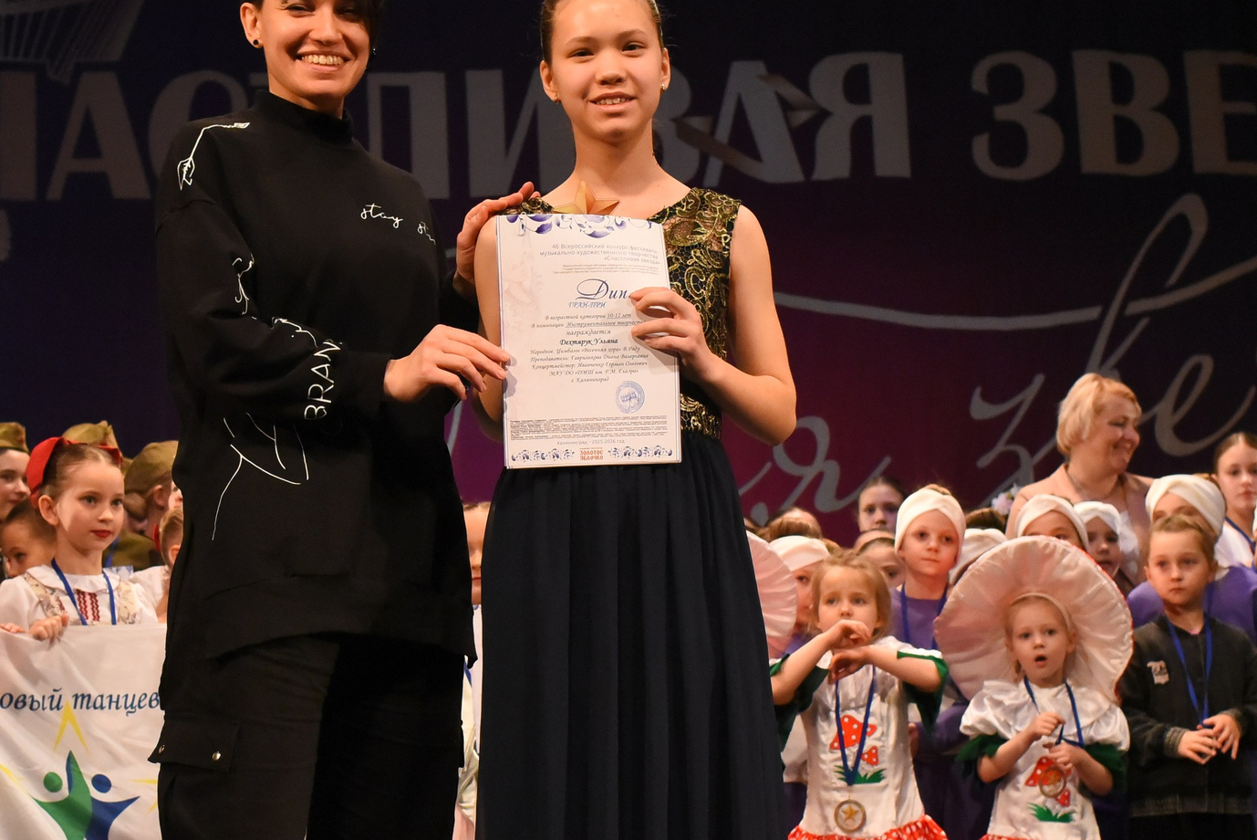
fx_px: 2270
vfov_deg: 20.9
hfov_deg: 30.9
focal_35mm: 65
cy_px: 568
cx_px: 498
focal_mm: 35
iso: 5000
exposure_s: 1/320
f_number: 6.3
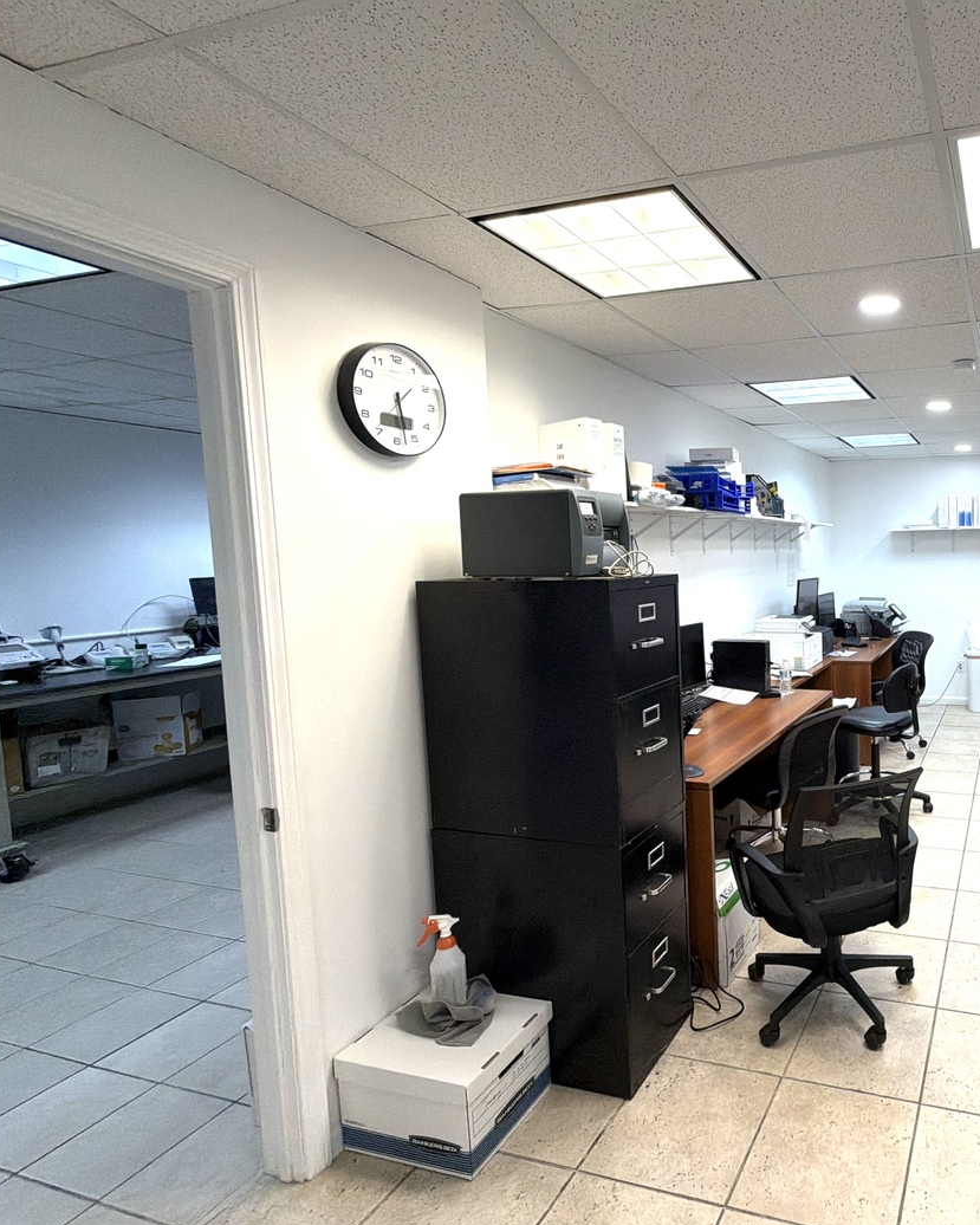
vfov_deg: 83.3
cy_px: 599
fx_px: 689
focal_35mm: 19
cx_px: 841
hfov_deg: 62.1
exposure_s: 1/120
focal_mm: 2.22
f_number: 2.2
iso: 125
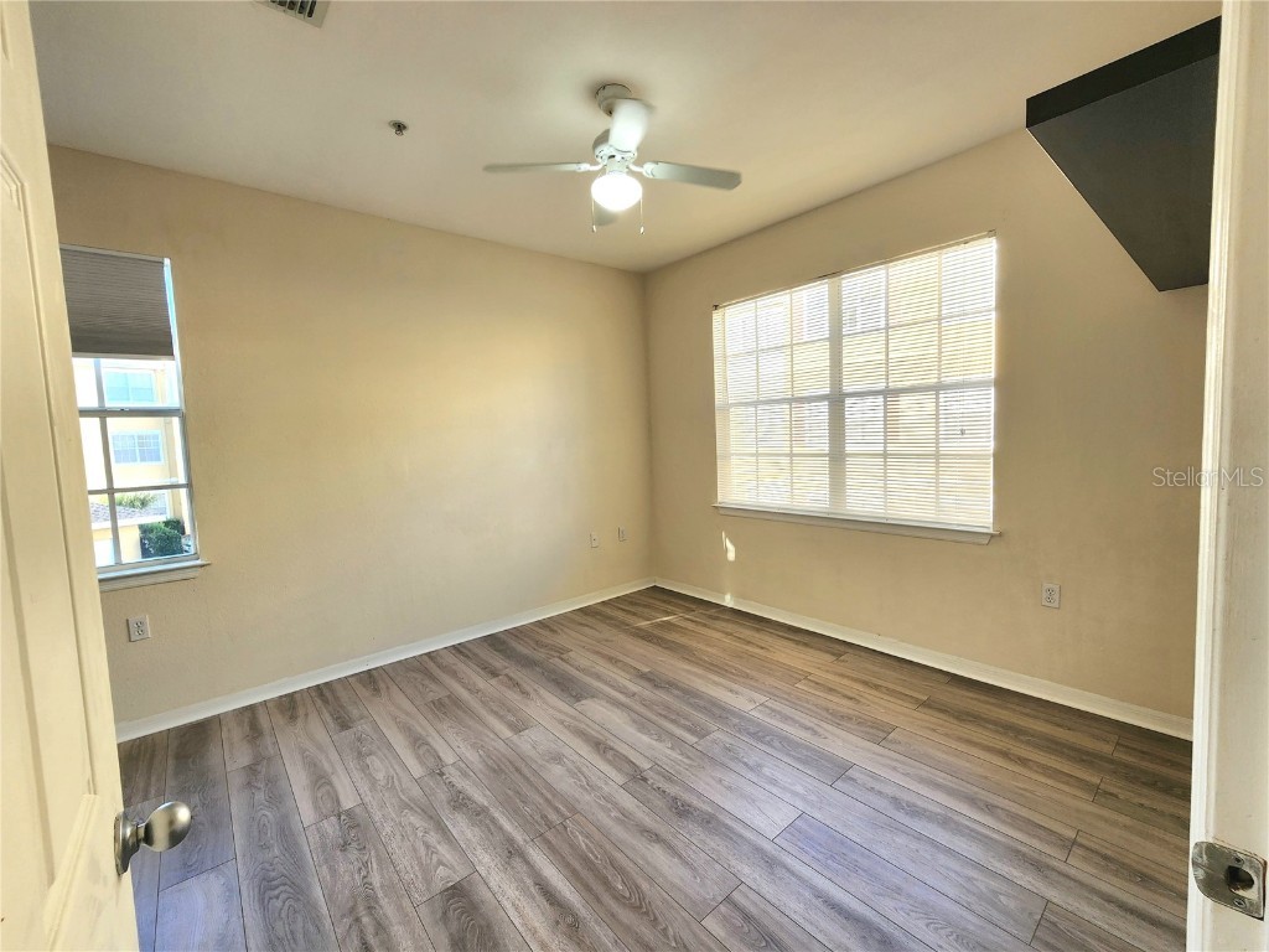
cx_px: 634
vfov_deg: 89.9
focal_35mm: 13
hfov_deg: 106.2
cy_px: 476
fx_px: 477
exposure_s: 1/120
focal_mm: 2.2
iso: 64
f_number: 2.2
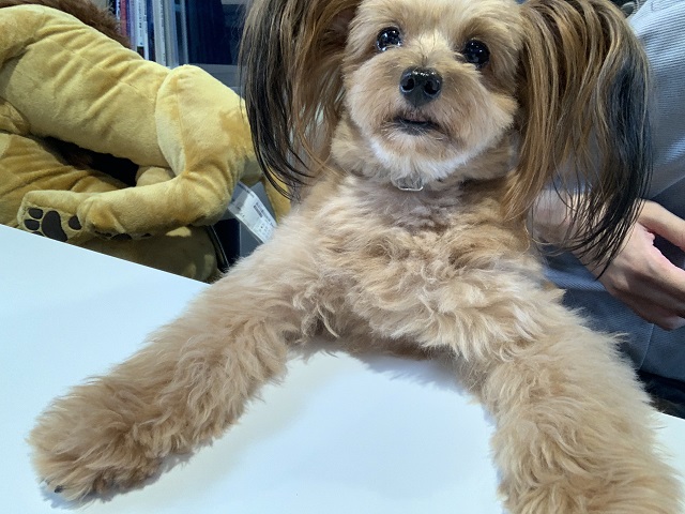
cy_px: 257
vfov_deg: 44.2
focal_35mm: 32
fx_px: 633
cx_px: 342
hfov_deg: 56.8
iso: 160
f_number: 2.2
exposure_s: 1/60
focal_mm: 2.87
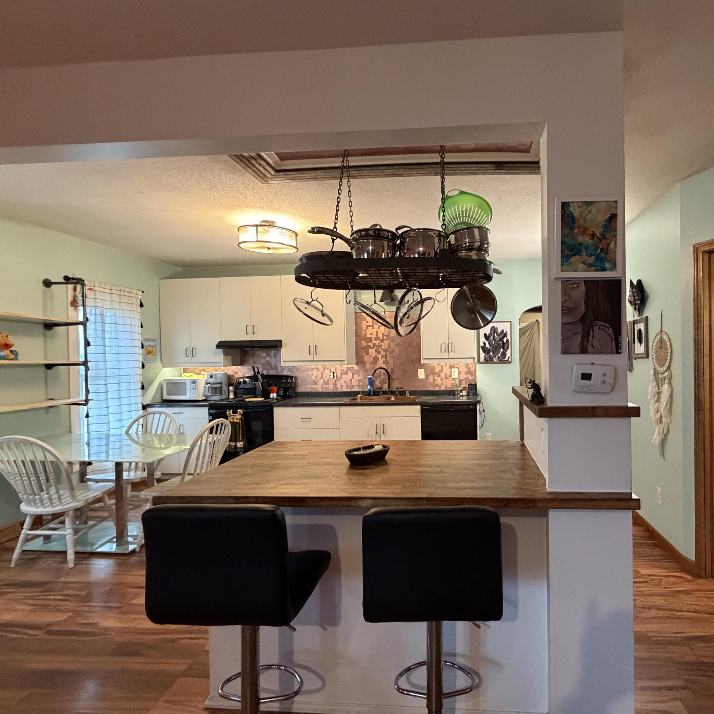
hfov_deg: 79.2
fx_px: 420
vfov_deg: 80.7
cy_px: 359
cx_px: 447
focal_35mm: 18
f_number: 2.2
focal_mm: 2.22
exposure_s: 1/60
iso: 640
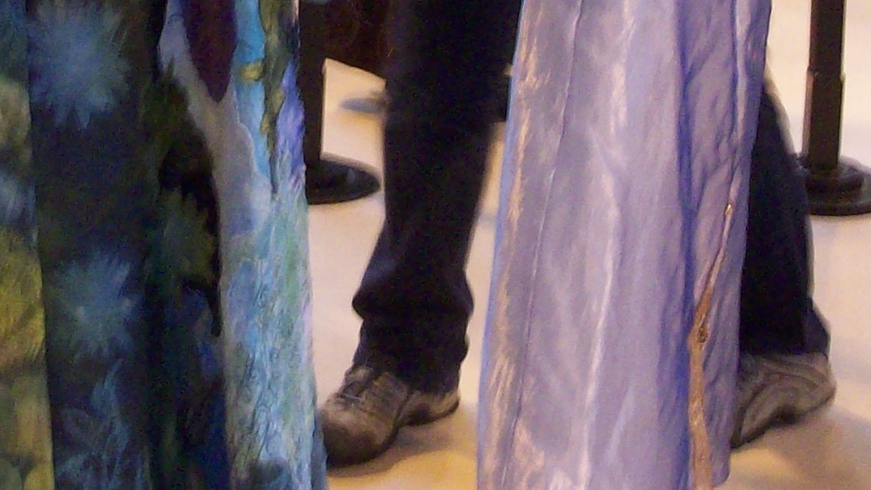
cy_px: -60
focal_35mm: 109
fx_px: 2517
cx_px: 229
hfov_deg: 19.5
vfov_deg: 11.0
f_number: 2.8
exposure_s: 1/12.5
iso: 160
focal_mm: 5.7
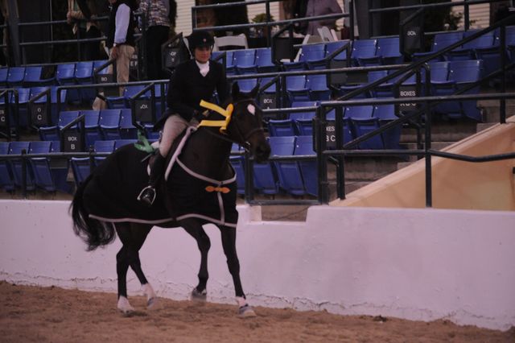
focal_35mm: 180
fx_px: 2574
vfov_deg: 7.6
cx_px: 258
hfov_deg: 11.4
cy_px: 172
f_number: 2.8
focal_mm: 180
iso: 5000
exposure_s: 1/400
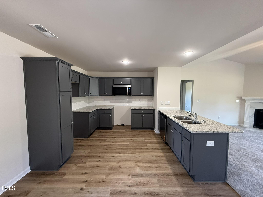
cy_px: 98
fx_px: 106
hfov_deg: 102.1
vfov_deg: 85.7
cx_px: 132
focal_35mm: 14
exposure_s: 1/60
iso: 200
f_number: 2.2
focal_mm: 2.22
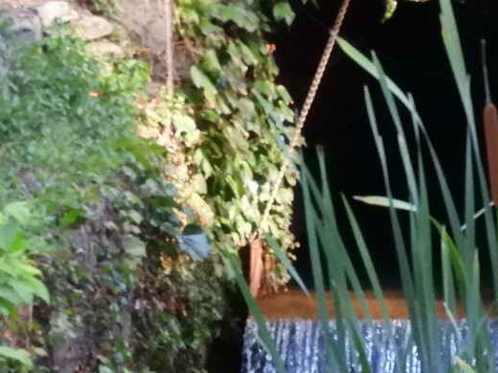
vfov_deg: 3.6
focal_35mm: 414
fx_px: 5953
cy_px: 371
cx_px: 429
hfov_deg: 4.8
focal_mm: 26.9
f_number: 5.2
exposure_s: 1/400
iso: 1600
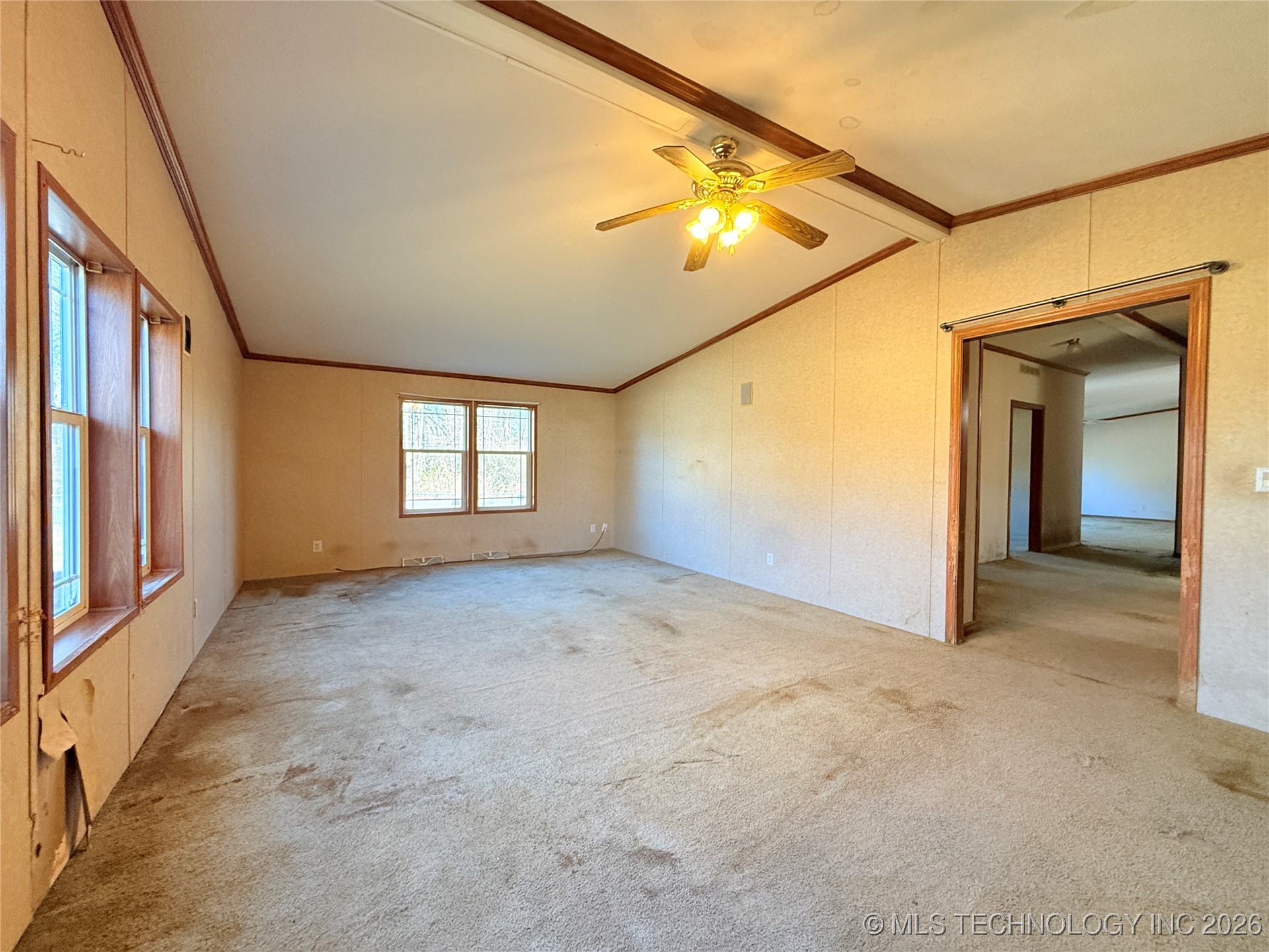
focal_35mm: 14
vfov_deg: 85.7
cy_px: 476
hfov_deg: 102.1
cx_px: 634
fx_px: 513
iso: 320
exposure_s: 1/120
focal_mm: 2.22
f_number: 2.2
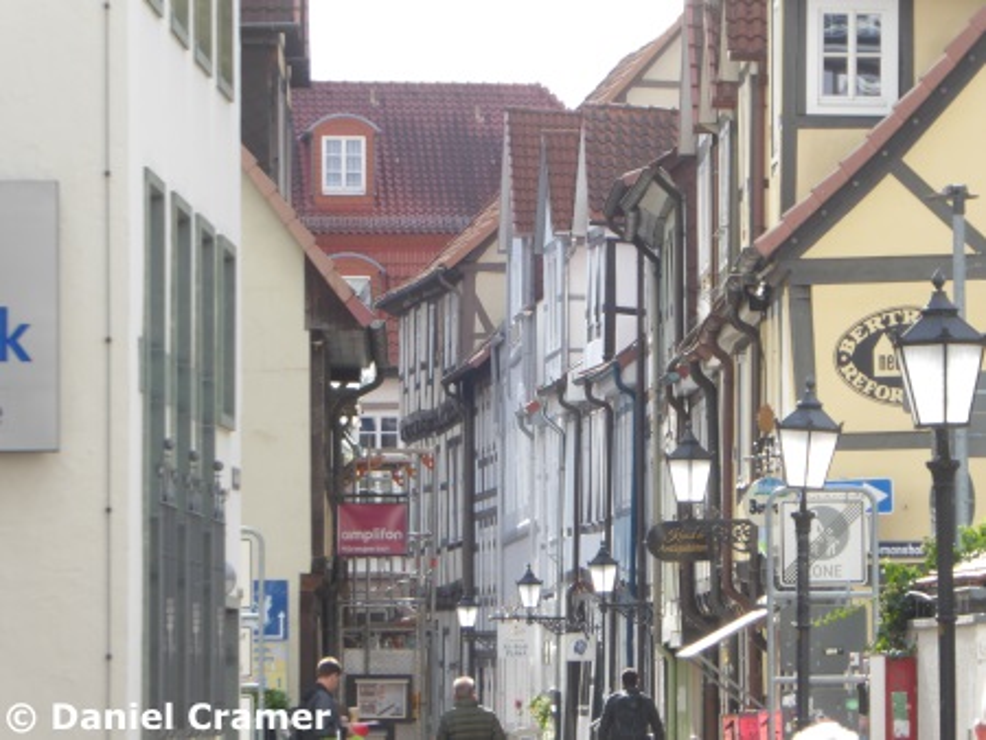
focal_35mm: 265
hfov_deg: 7.5
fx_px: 7552
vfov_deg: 5.6
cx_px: 493
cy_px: 370
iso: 80
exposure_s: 1/100
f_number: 5.6
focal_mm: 47.5
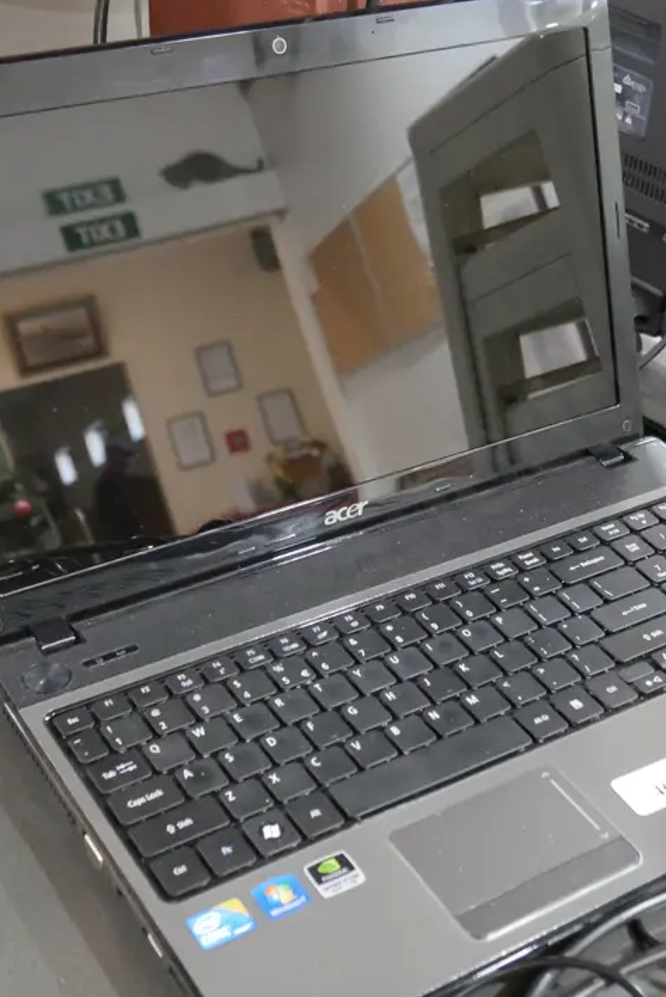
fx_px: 1580
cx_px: 438
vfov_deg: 35.0
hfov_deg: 23.7
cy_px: 517
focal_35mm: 57
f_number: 4.1
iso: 3200
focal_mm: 19
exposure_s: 1/60
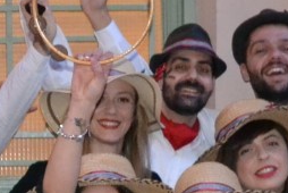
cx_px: -87
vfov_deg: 7.2
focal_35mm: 191
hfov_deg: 10.5
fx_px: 1530
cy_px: 221
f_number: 3.8
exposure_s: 1/60
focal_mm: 20
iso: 3200
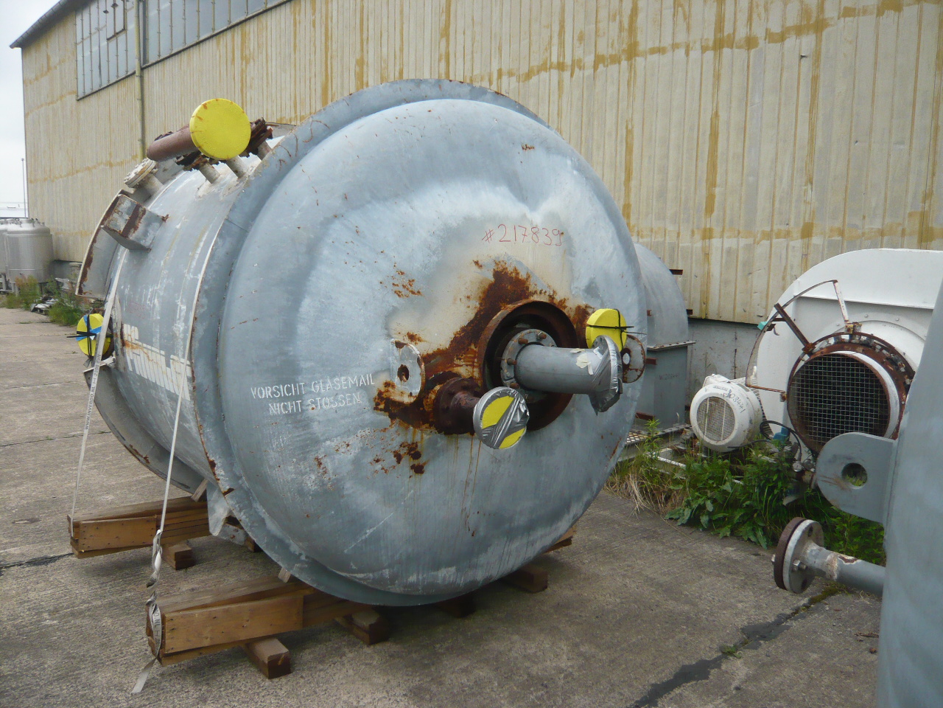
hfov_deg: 63.4
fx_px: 763
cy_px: 354
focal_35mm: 28
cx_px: 472
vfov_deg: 49.7
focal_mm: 4.6
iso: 200
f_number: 2.8
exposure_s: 1/800
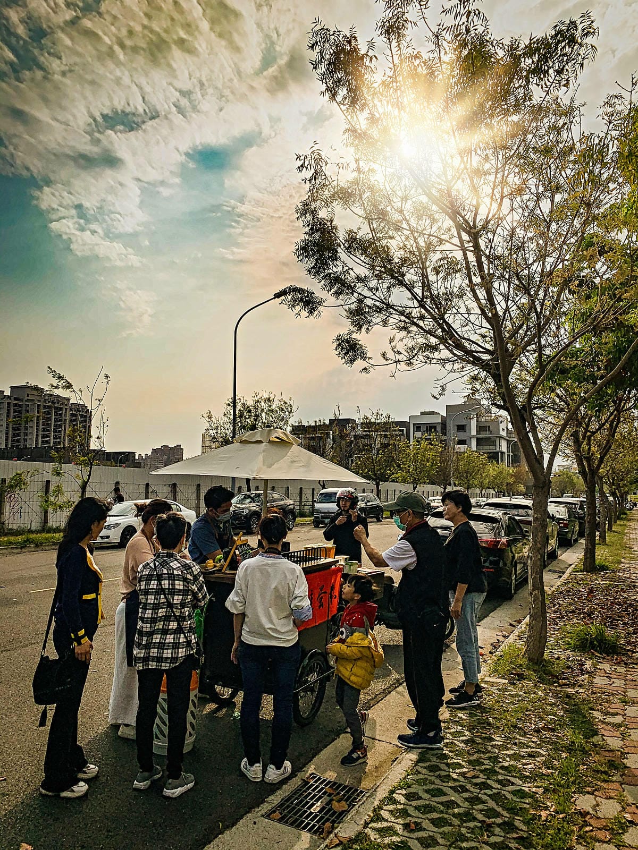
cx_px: 319
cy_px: 425
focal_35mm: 26
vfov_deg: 67.3
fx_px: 639
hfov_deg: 53.1
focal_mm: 4.25
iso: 25
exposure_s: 1/6900
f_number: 1.8
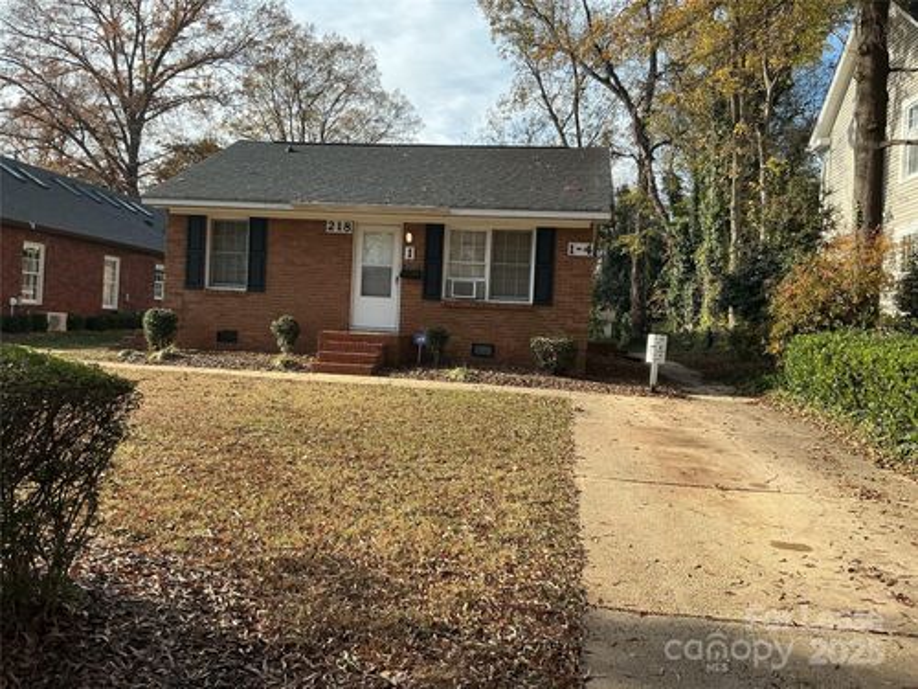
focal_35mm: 29
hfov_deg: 61.7
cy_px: 344
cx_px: 459
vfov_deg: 48.2
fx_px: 769
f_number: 1.8
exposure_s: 1/599
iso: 25
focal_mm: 3
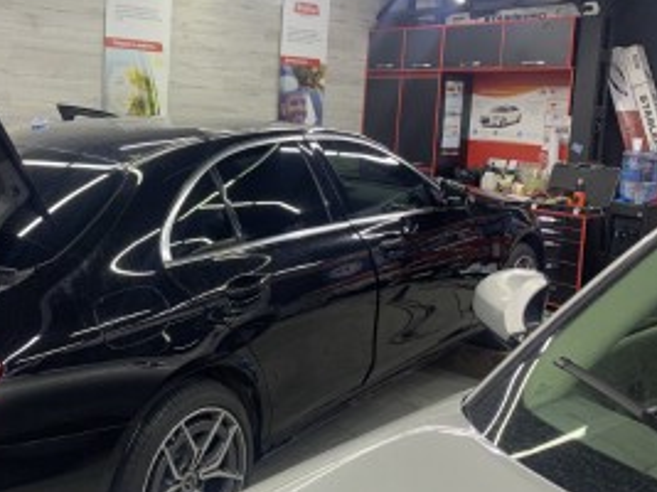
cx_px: 182
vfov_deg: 36.6
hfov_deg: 46.5
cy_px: 187
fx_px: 740
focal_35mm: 39
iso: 50
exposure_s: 1/50
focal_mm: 4.25
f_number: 1.8
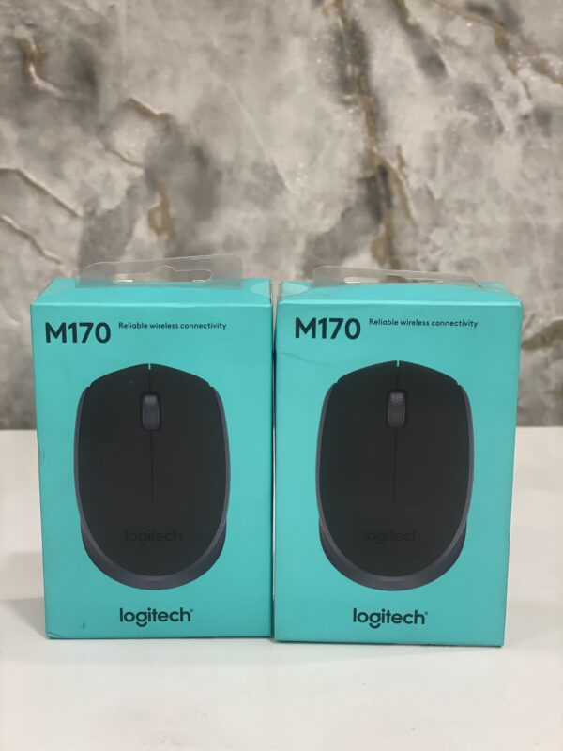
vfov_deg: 36.8
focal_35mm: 52
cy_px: 376
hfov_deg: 28.0
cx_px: 282
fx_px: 1128
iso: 160
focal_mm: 6
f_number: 2
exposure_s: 1/100
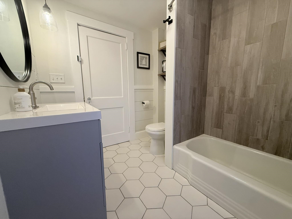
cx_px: 146
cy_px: 110
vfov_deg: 85.7
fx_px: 118
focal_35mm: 14
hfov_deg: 102.1
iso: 250
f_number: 2.2
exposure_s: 1/120
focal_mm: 2.22
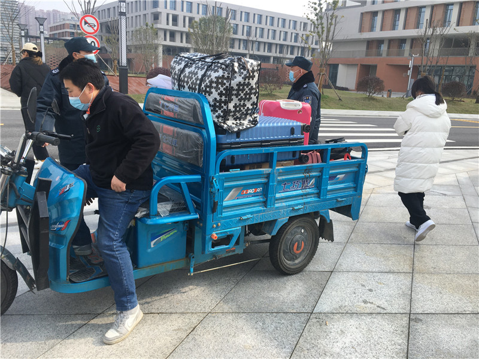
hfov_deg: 61.7
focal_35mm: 29
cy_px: 180
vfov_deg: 48.2
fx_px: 401
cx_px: 240
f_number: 2.2
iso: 25
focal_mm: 4.15
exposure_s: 1/574
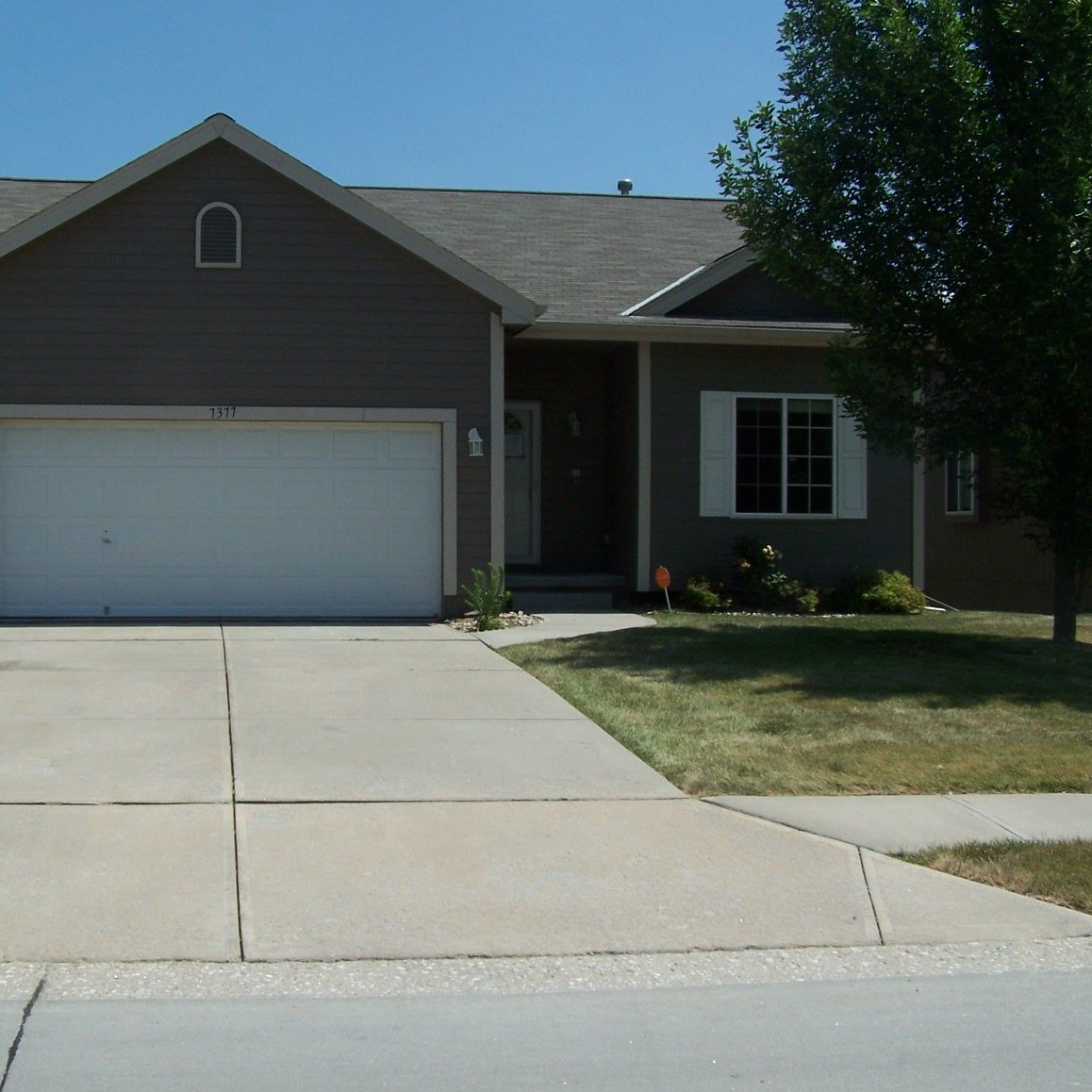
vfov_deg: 37.6
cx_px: 426
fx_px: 1606
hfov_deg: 37.4
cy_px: 548
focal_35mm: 45
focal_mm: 6.3
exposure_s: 1/500
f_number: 5.6
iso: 80
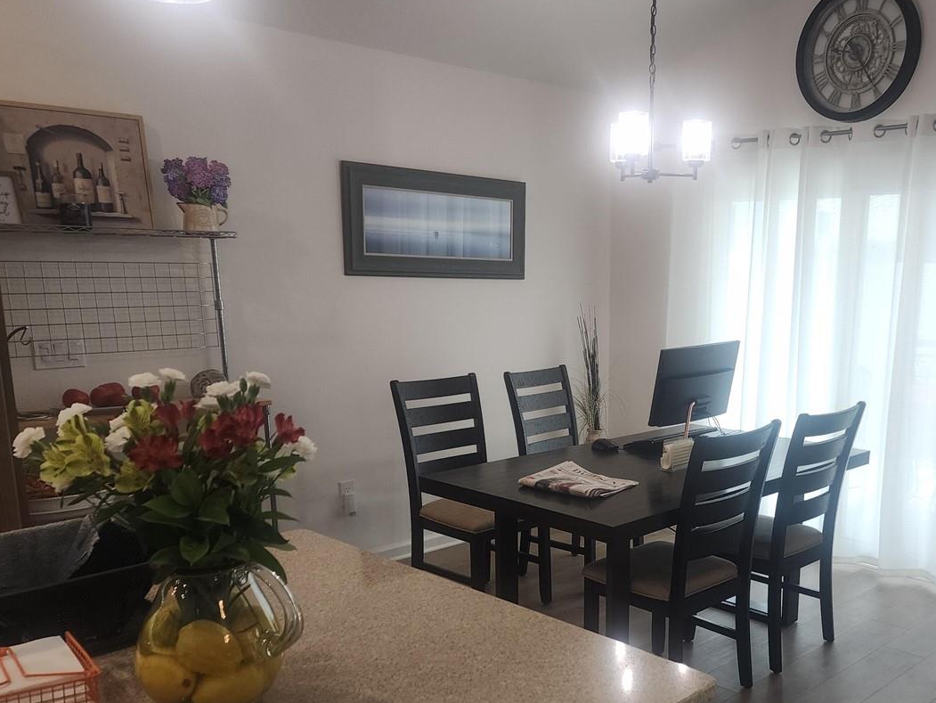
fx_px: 947
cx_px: 634
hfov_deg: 51.5
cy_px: 472
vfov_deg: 40.2
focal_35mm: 35
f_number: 1.8
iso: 160
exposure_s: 1/120
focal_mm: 6.4
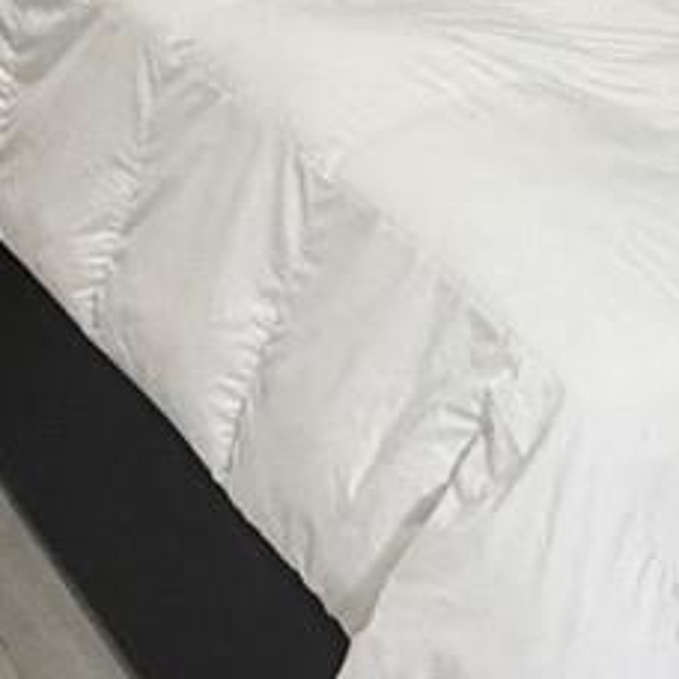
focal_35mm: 87
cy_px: -322
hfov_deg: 19.3
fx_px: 1931
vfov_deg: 17.9
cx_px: 709
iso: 640
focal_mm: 2.22
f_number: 2.2
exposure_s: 1/60
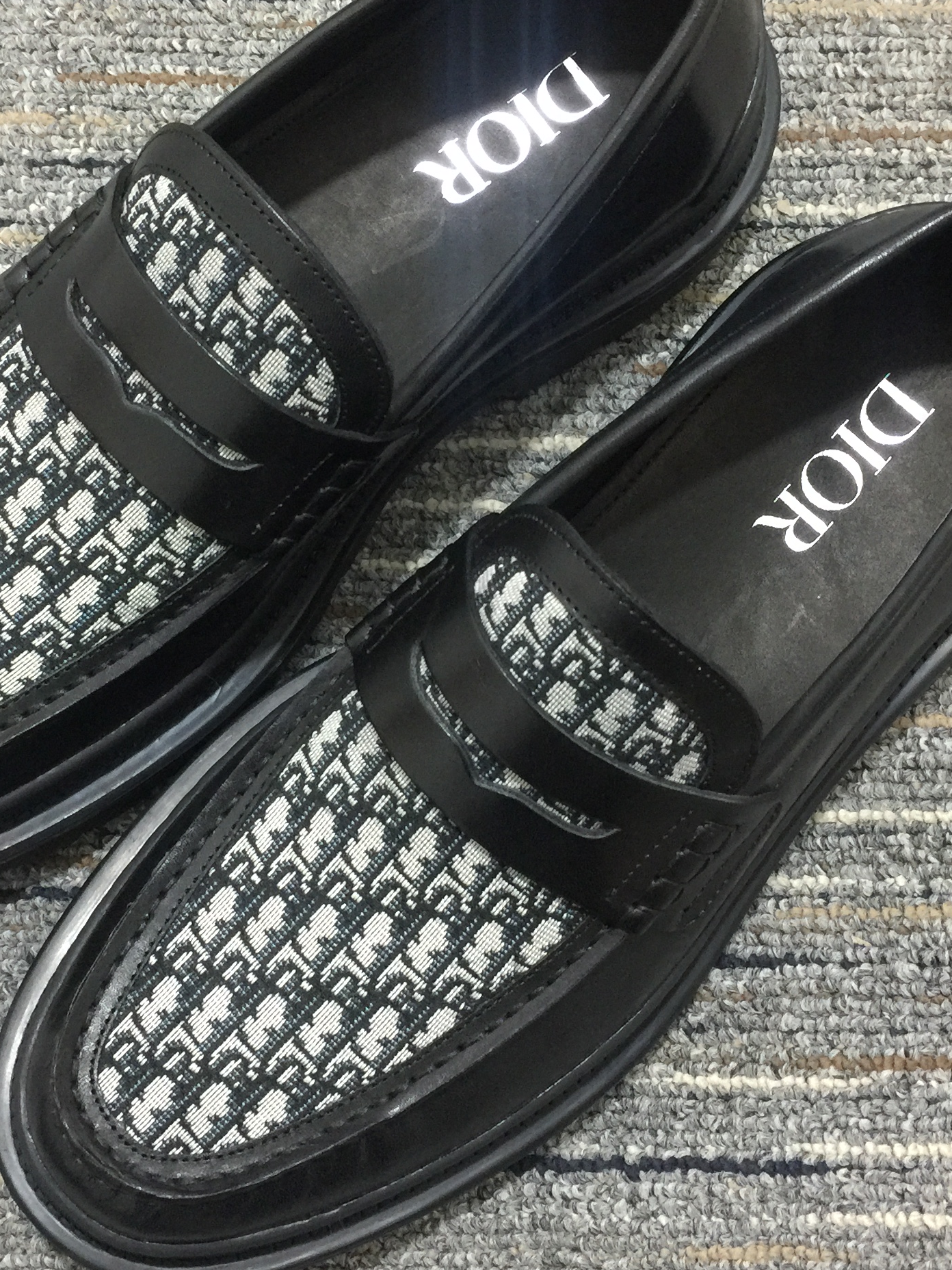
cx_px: 413
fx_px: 1870
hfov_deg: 28.5
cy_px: 583
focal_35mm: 51
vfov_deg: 37.5
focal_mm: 4.15
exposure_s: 1/17
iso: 160
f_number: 2.2
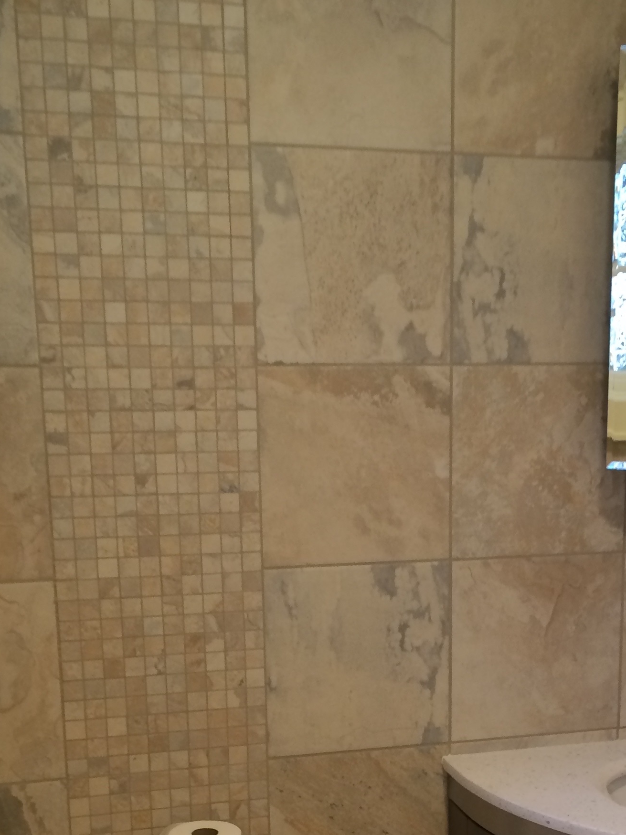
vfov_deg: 33.5
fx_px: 1351
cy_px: 649
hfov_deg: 25.9
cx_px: 418
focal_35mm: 56
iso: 80
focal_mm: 4.12
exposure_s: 1/30
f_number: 2.2
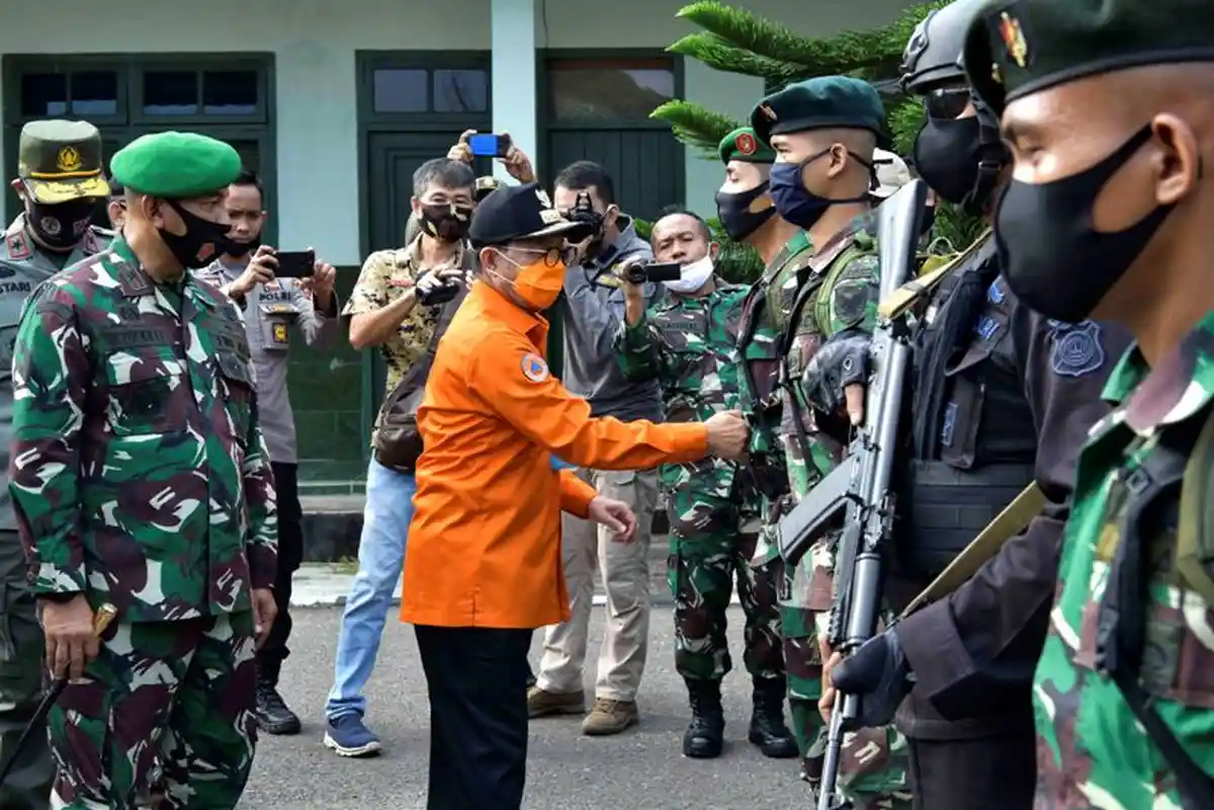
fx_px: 1753
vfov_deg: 26.0
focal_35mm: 52
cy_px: 405
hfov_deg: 38.2
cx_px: 607
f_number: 10
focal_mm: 52
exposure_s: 1/200
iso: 500
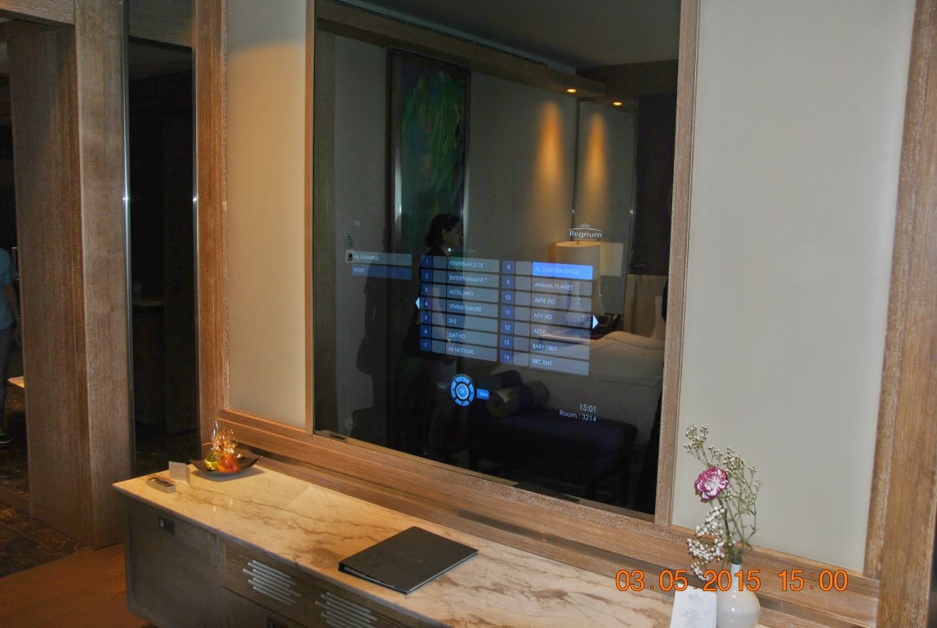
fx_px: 782
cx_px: 468
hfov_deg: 61.9
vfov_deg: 43.7
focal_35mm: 30
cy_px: 314
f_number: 3.5
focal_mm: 20
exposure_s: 1/60
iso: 200
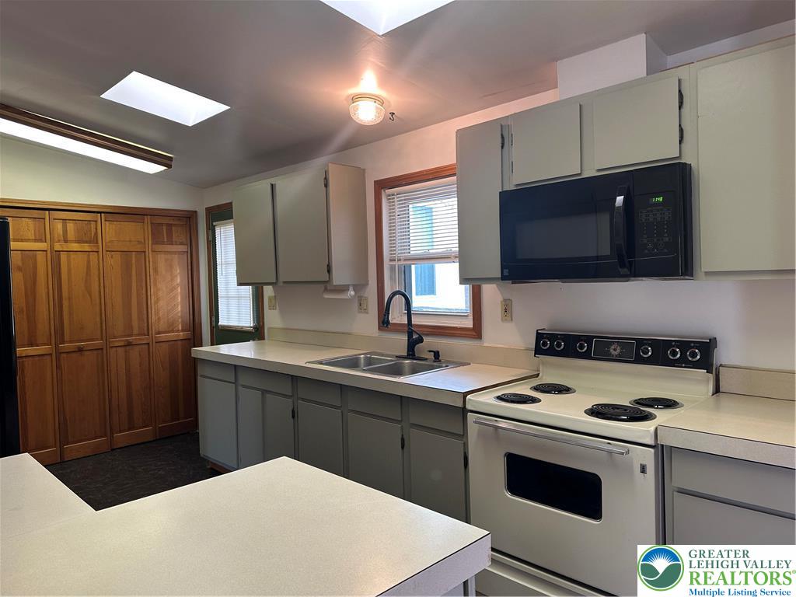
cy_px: 298
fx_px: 552
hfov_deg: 71.6
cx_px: 398
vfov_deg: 56.8
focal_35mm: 24
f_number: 1.78
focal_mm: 6.86
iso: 125
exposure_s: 1/60
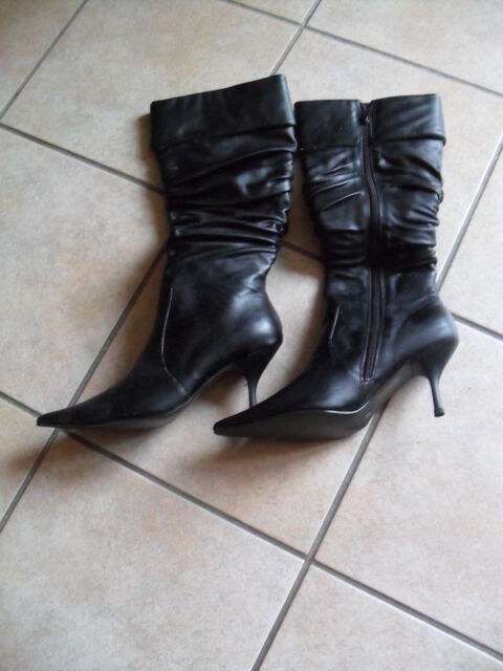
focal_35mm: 35
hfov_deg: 40.7
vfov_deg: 52.6
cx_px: 252
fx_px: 678
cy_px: 336
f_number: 3
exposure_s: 1/10
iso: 400
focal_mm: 6.3
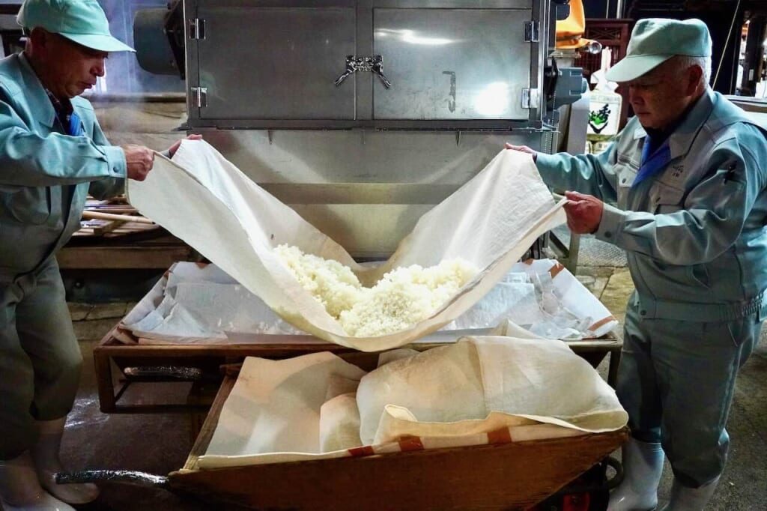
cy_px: 256
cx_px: 384
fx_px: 639
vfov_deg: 43.6
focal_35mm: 30
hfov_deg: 61.9
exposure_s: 1/250
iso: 6400
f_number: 2.8
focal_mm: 20
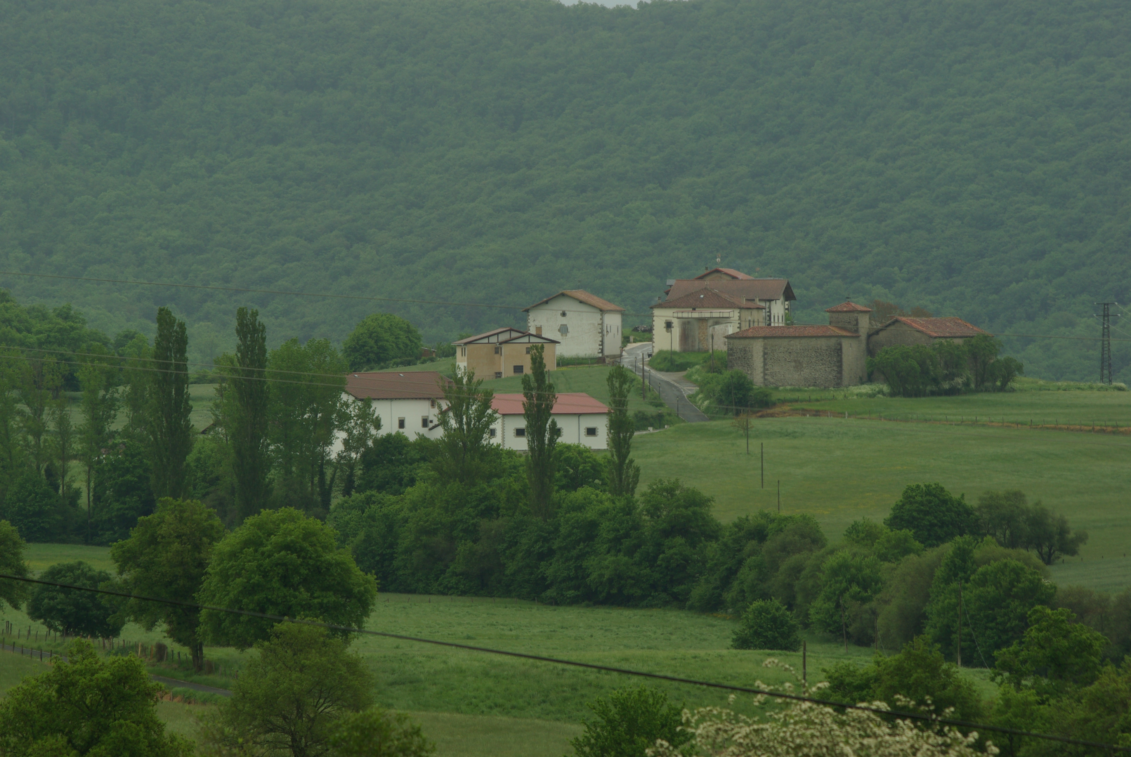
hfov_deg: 8.1
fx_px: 8021
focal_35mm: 255
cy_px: 378
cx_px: 566
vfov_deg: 5.4
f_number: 9.5
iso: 200
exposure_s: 1/125
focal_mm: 170
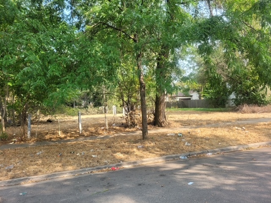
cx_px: 136
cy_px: 102
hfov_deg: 67.3
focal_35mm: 26
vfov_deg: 53.1
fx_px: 204
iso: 40
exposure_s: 1/382
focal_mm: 5.4
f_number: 1.8
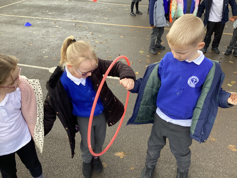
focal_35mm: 31
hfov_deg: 58.4
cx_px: 118
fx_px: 212
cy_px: 89
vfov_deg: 45.4
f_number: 2.4
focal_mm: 3.3
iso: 25
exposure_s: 1/100
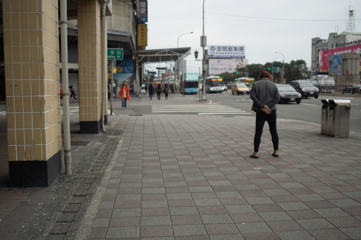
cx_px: 180
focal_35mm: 41
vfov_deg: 32.6
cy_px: 120
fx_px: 411
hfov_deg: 47.4
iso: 100
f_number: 2.8
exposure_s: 1/640
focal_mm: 24.2
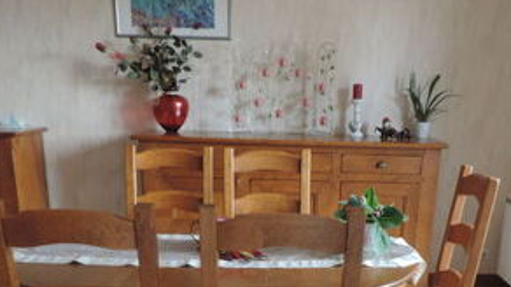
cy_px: 296
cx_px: 296
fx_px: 582
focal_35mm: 43
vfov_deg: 26.1
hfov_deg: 47.2
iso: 320
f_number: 3
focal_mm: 4.3
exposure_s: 1/30
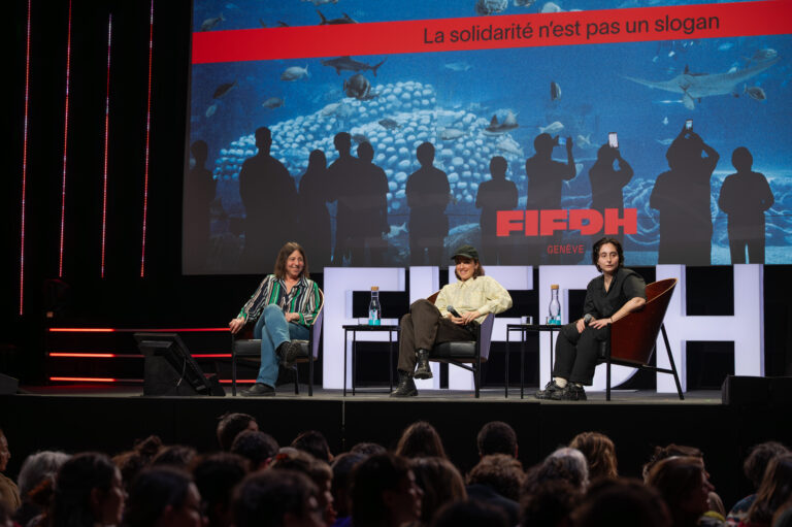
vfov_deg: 13.9
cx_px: 396
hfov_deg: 20.8
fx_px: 2155
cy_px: 264
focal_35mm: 98
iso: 160
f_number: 3.5
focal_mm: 98
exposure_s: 1/100
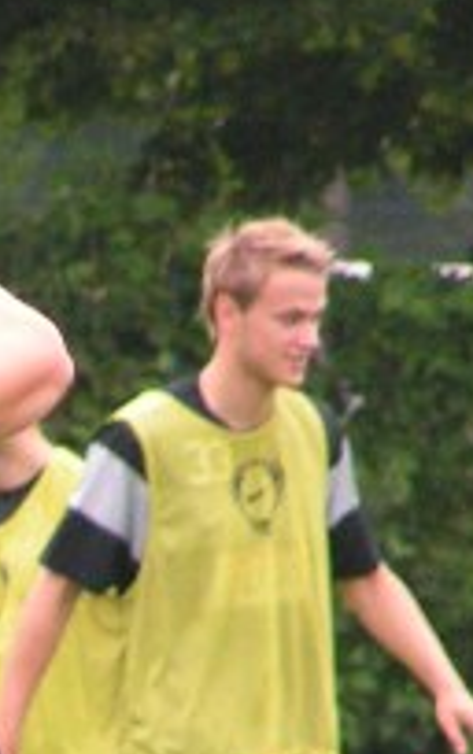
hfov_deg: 0.8
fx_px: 32476
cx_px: -244
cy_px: 821
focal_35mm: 1579
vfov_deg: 1.3
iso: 200
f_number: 3.5
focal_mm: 58
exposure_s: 1/320
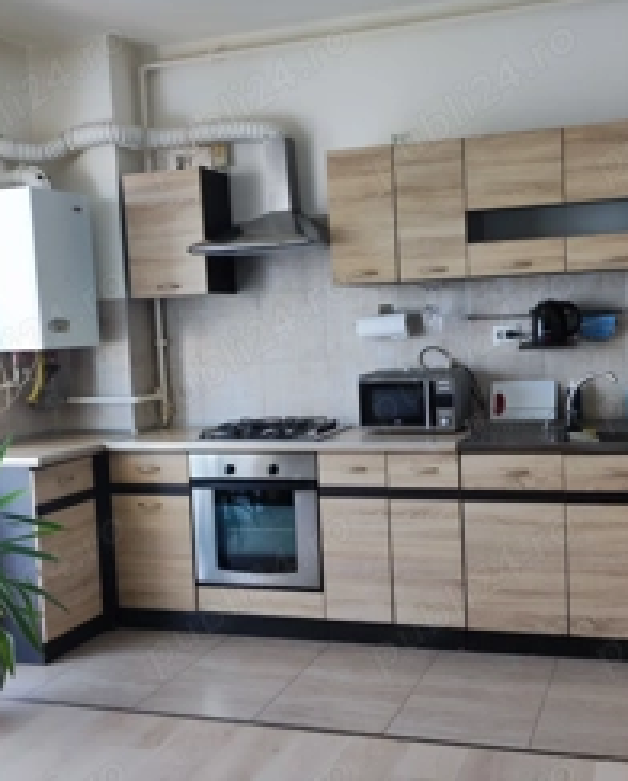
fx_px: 927
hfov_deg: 37.4
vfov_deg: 45.7
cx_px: 359
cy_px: 402
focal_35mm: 40
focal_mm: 4.7
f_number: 1.79
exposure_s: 1/50
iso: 234
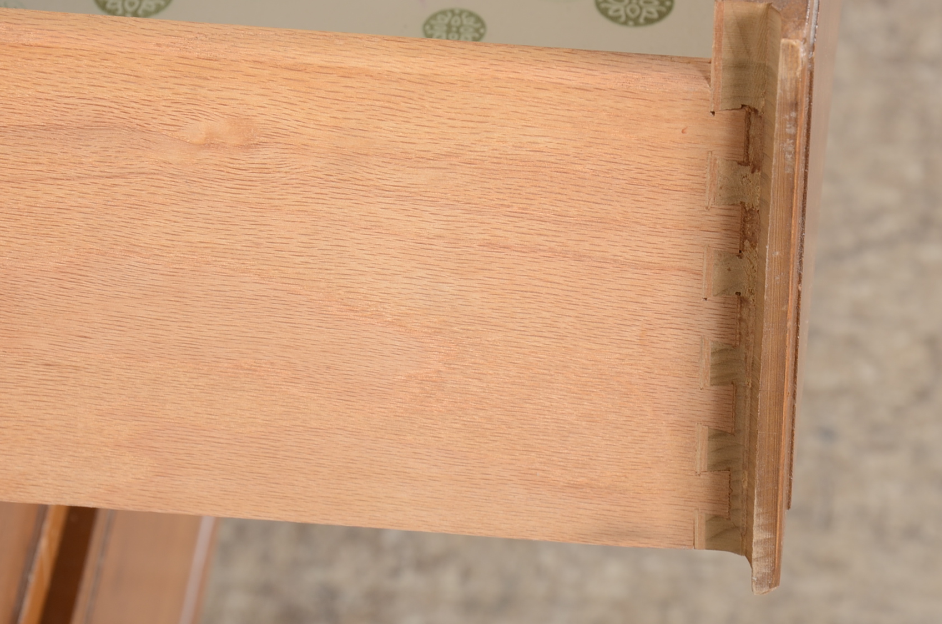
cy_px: 209
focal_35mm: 229
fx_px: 5973
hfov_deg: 9.0
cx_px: 437
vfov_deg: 6.0
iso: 125
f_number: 11
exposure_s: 1/125
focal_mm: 105
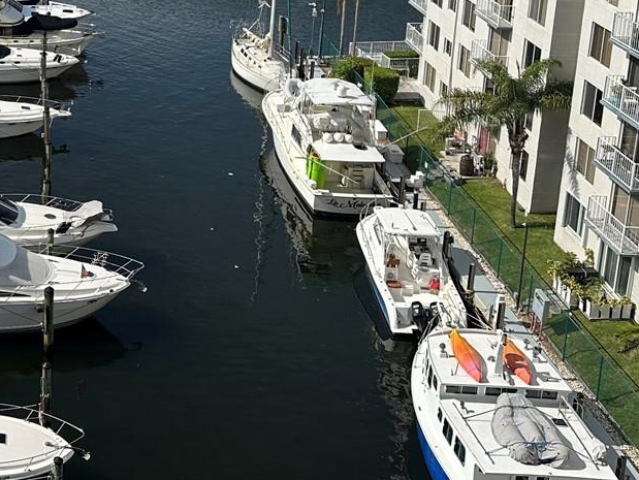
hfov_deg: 28.9
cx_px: -20
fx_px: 1145
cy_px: -36
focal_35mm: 62
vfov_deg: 22.5
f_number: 1.78
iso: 80
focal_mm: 6.86
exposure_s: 1/6211
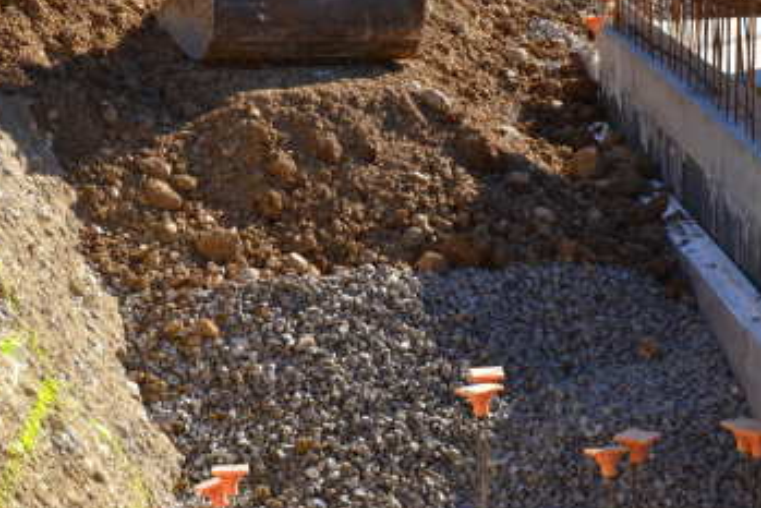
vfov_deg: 11.3
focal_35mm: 122
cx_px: 340
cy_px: 231
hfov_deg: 16.8
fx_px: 2578
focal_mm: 45
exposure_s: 1/500
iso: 800
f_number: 11
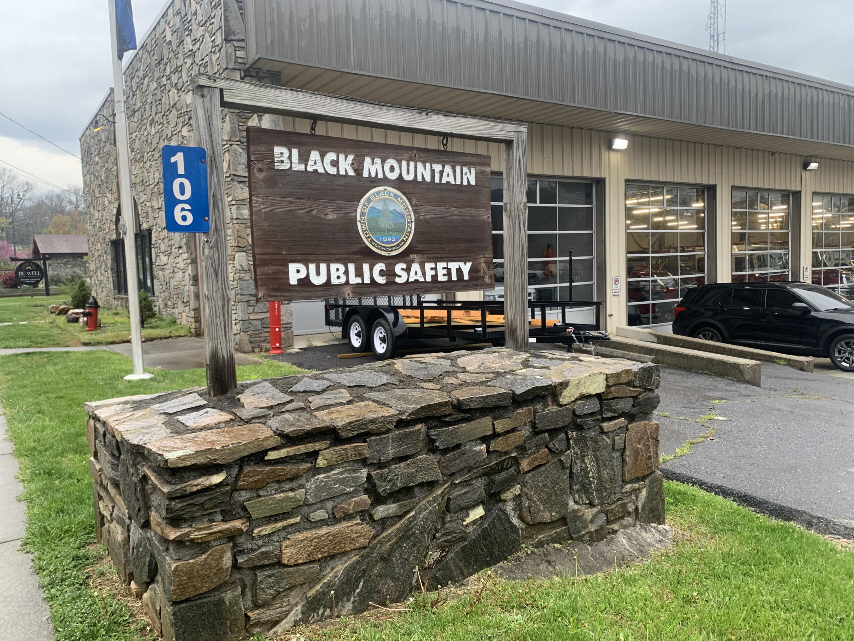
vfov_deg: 53.1
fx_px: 641
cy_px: 320
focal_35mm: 26
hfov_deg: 67.3
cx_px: 427
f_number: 1.8
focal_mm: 4.25
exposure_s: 1/114
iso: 100
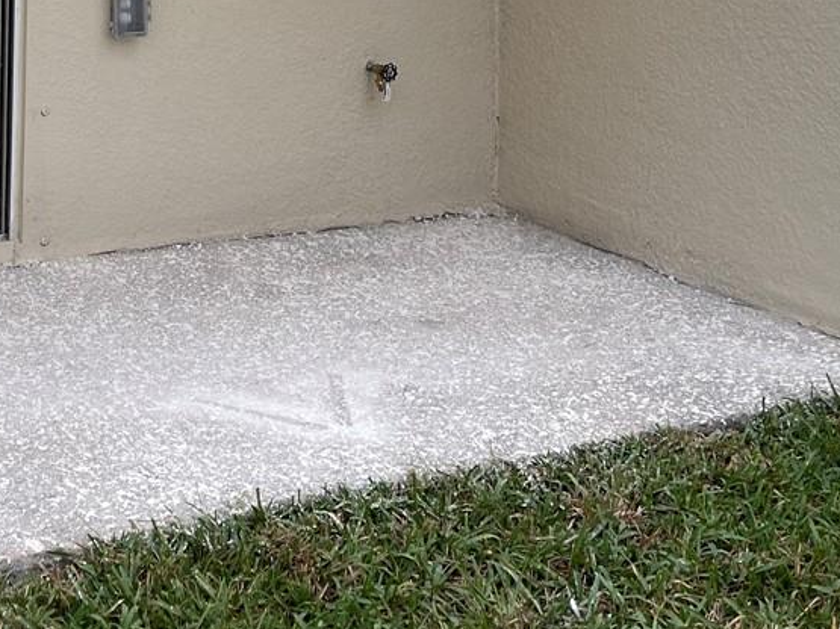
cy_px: -271
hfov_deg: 25.4
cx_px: 124
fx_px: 1820
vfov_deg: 17.9
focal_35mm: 75
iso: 40
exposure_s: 1/195
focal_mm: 5.1
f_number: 1.6
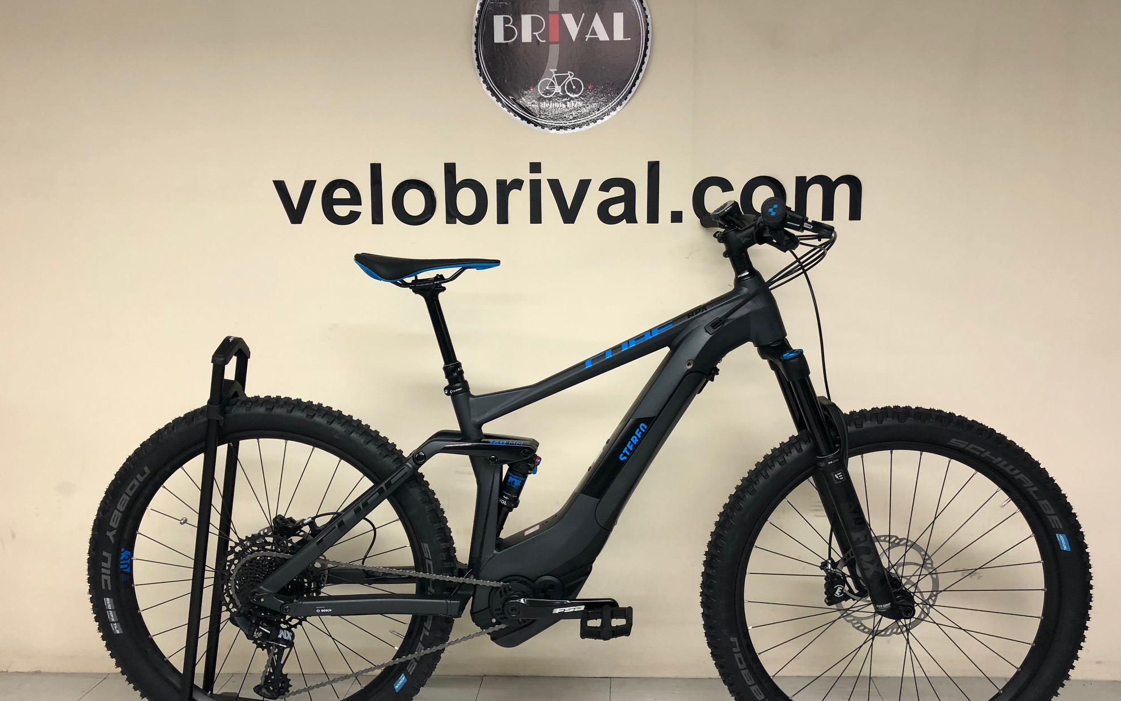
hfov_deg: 62.9
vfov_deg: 41.8
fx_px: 917
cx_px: 559
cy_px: 366
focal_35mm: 30
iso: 40
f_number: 1.8
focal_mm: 4
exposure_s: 1/33
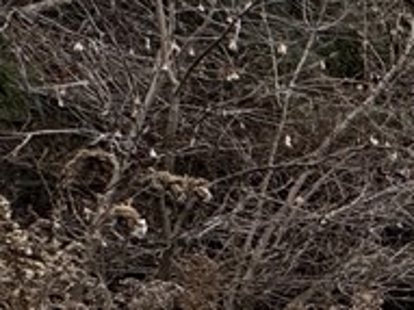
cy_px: 401
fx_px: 896
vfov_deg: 18.3
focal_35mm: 75
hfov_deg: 14.3
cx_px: 1040
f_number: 2.2
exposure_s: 1/548
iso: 40
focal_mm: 2.22
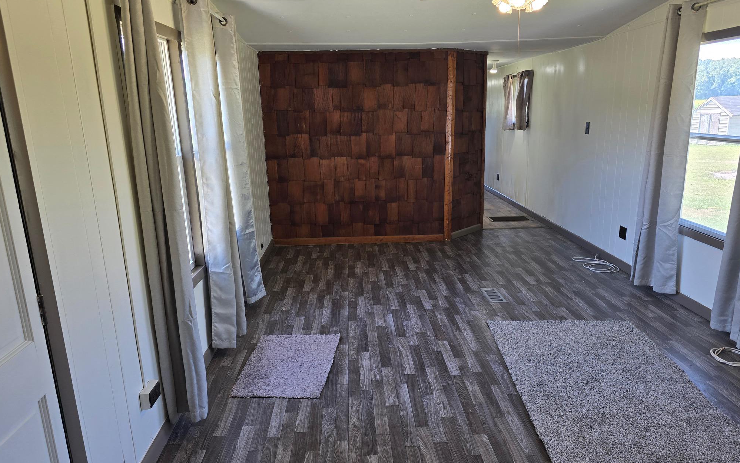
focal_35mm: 25
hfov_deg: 72.5
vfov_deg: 49.3
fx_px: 504
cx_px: 376
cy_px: 229
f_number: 1.7
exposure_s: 1/120
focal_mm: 6.3
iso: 50
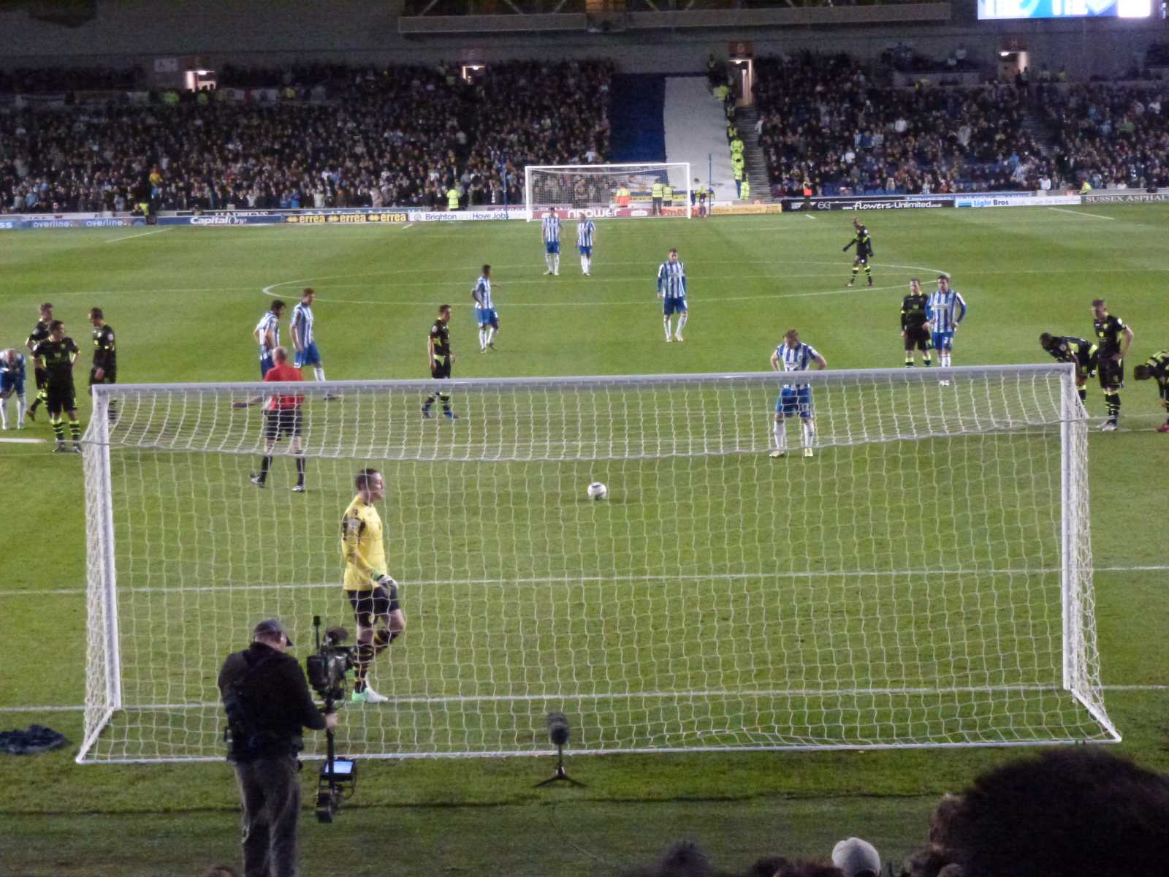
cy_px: 438
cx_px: 584
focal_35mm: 76
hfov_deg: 25.7
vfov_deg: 19.4
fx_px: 2567
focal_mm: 13.6
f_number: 4.7
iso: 1600
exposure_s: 1/80
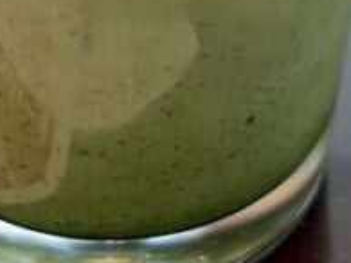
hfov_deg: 7.3
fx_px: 2766
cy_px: -313
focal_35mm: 273
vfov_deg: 5.3
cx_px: 88
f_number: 1.6
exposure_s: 1/121
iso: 40
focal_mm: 5.96
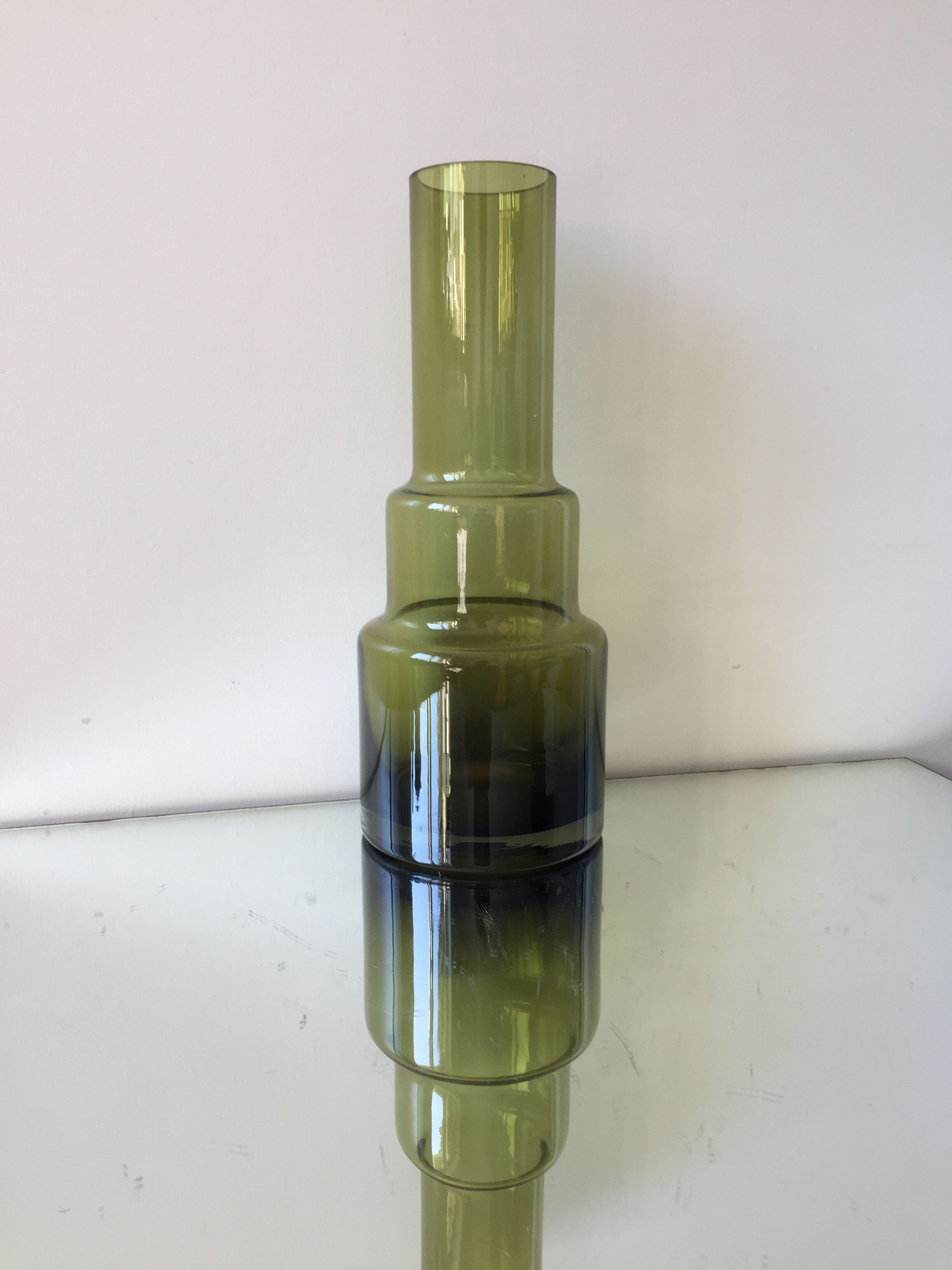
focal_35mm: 29
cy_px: 635
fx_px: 1063
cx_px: 476
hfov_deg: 48.2
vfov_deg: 61.7
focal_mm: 4.15
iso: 32
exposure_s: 1/50
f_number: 2.2
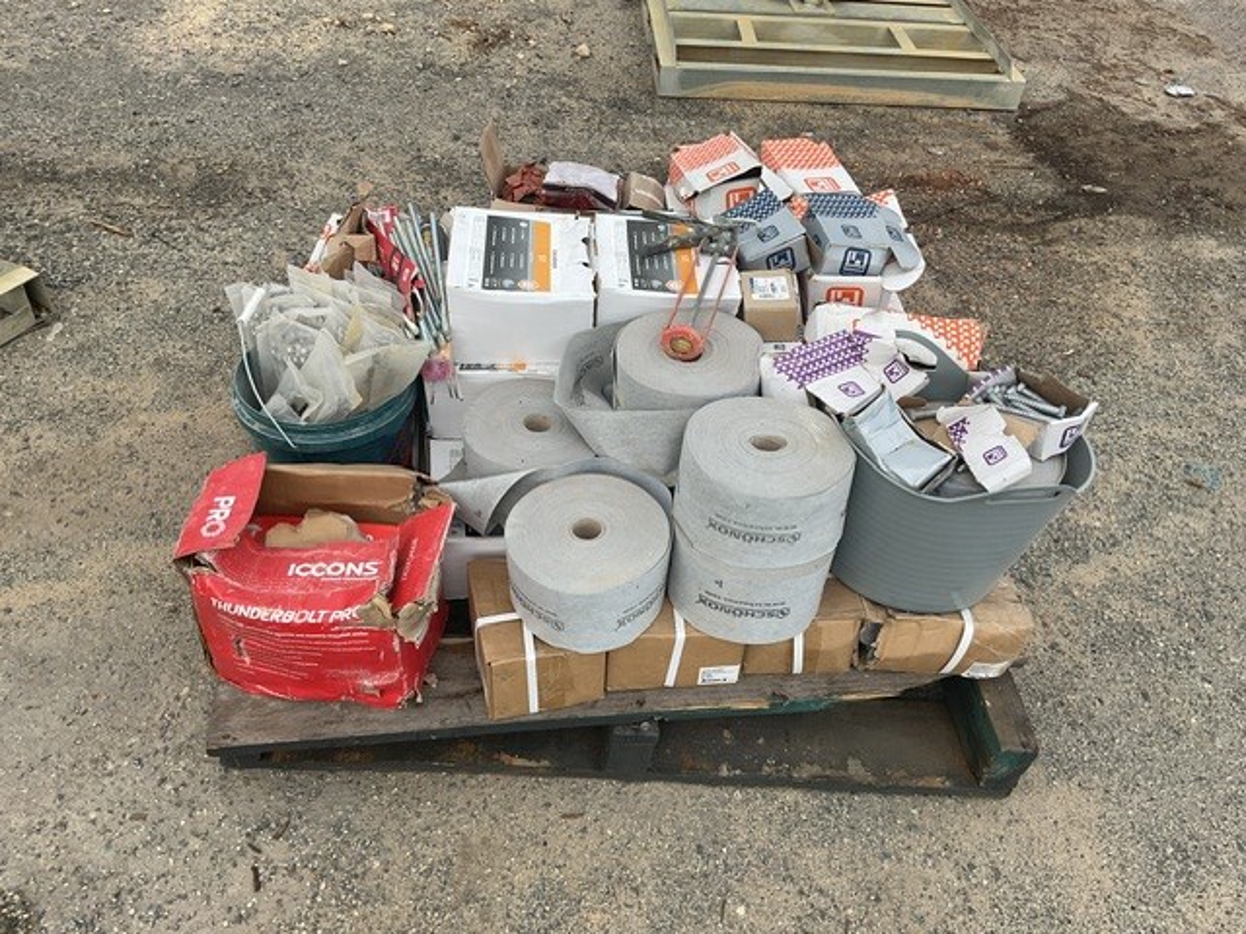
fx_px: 1044
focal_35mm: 29
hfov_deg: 61.7
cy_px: 467
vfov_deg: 48.2
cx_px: 623
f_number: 1.8
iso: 16
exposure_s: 1/432
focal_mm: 3
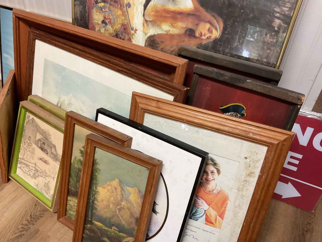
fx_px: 270
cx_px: 161
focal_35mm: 29
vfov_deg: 48.2
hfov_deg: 61.7
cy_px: 121
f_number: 1.8
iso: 125
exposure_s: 1/60
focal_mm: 3
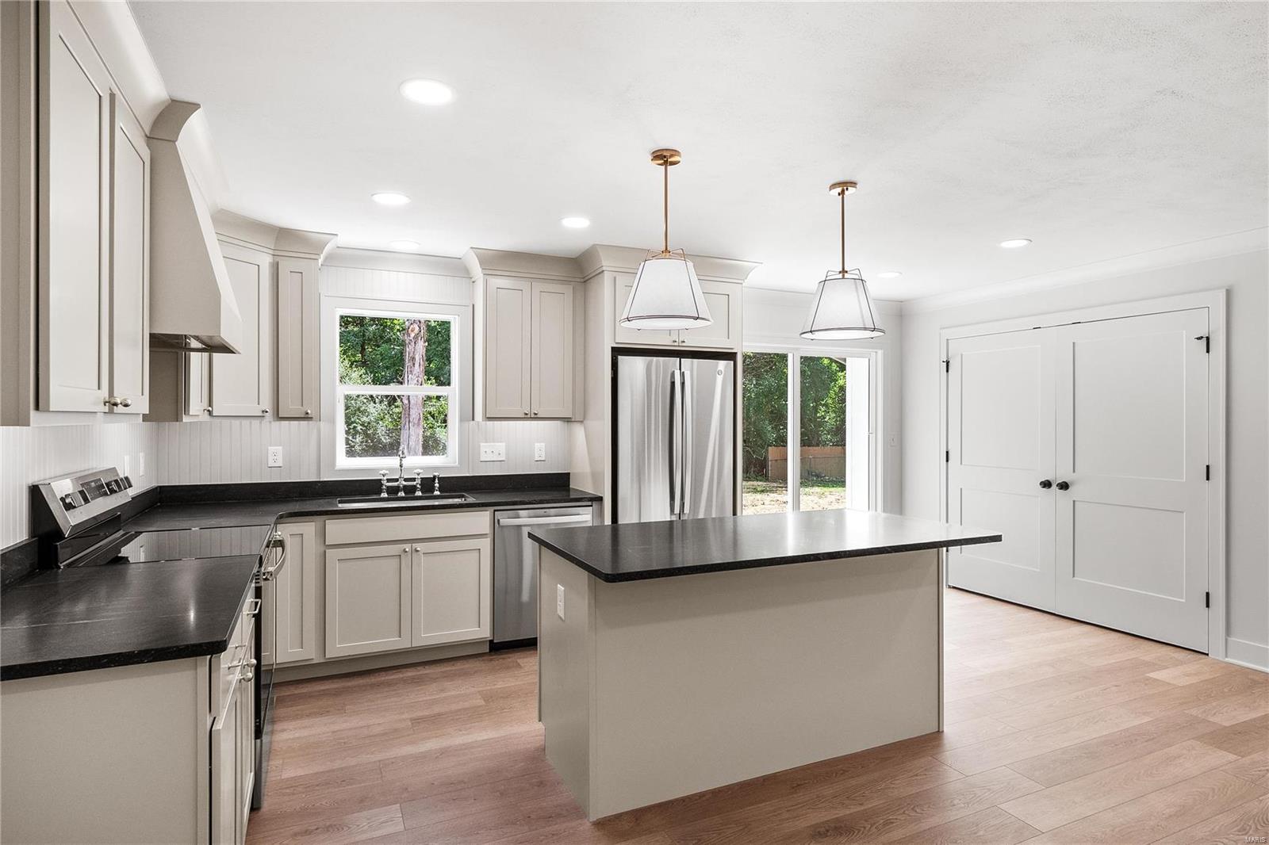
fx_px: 634
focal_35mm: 18
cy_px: 422
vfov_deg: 67.4
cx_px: 634
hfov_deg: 90.0
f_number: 6.3
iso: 400
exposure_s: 1/25
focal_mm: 9
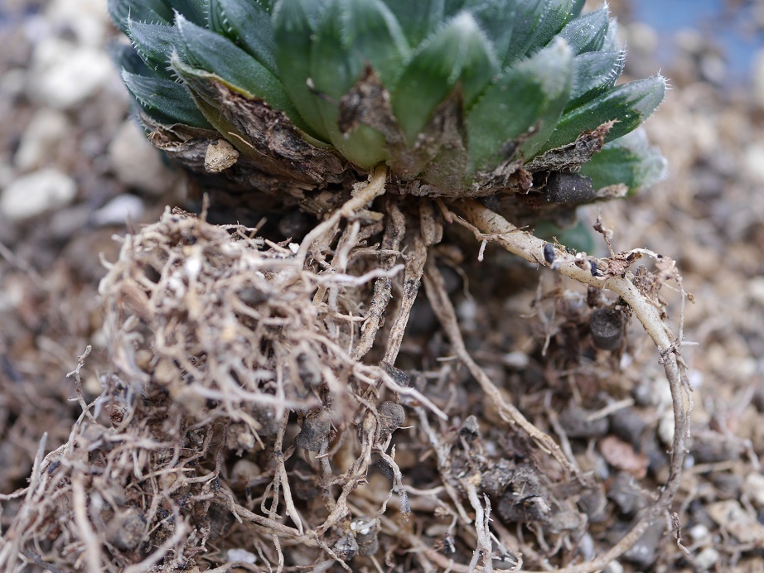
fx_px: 1325
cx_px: 382
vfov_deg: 24.4
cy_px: 286
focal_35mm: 60
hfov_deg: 32.2
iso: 200
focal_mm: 30
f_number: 3.2
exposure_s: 1/125
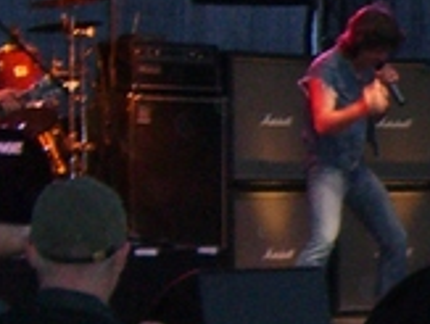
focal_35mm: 186
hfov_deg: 9.8
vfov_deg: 8.0
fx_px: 2316
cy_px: 242
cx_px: 865
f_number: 2.7
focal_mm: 6.2
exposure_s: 1/60
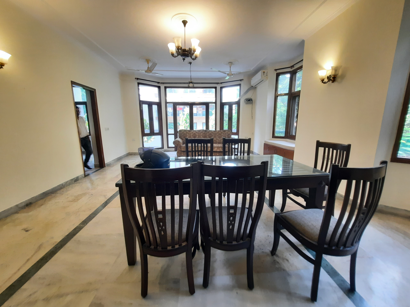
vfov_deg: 89.9
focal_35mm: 13
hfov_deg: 106.2
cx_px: 205
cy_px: 154
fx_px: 154
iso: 160
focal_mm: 1.74
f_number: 2.2
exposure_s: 1/33
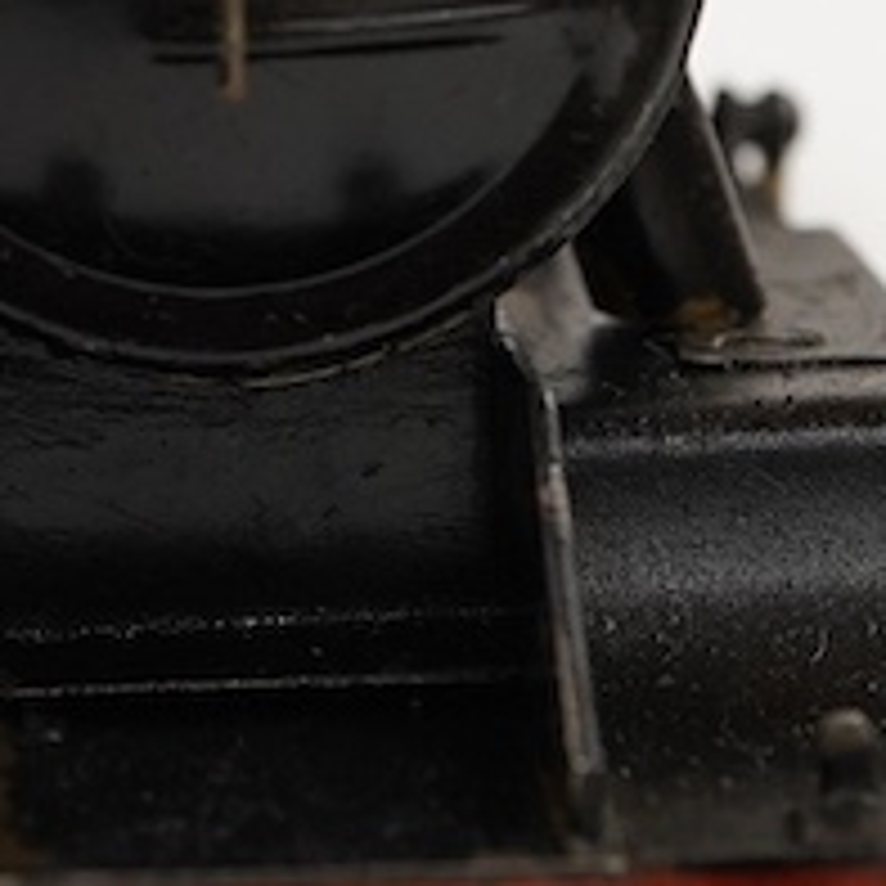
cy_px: 328
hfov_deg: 10.0
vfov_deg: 10.0
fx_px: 5068
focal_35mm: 175
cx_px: 189
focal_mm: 30
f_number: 7.1
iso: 1250
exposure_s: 1/125
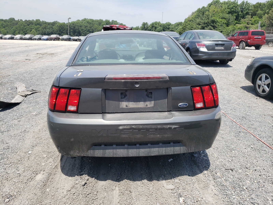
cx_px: 136
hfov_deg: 67.3
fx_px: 205
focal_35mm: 26
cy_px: 102
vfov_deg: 53.1
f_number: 1.5
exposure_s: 1/2000
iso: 50
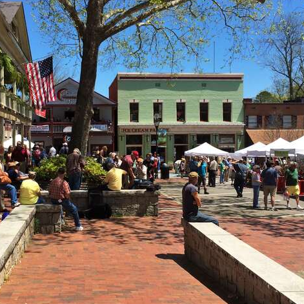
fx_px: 447
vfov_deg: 37.6
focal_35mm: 45
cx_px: 115
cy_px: 148
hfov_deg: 37.3
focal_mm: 4.12
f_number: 2.2
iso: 32
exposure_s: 1/2160
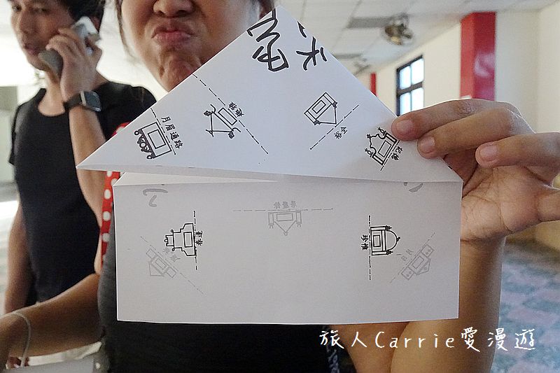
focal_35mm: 30
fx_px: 467
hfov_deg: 61.9
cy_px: 186
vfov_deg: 43.6
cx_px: 280
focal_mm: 10.91
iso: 6400
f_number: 4
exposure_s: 1/320
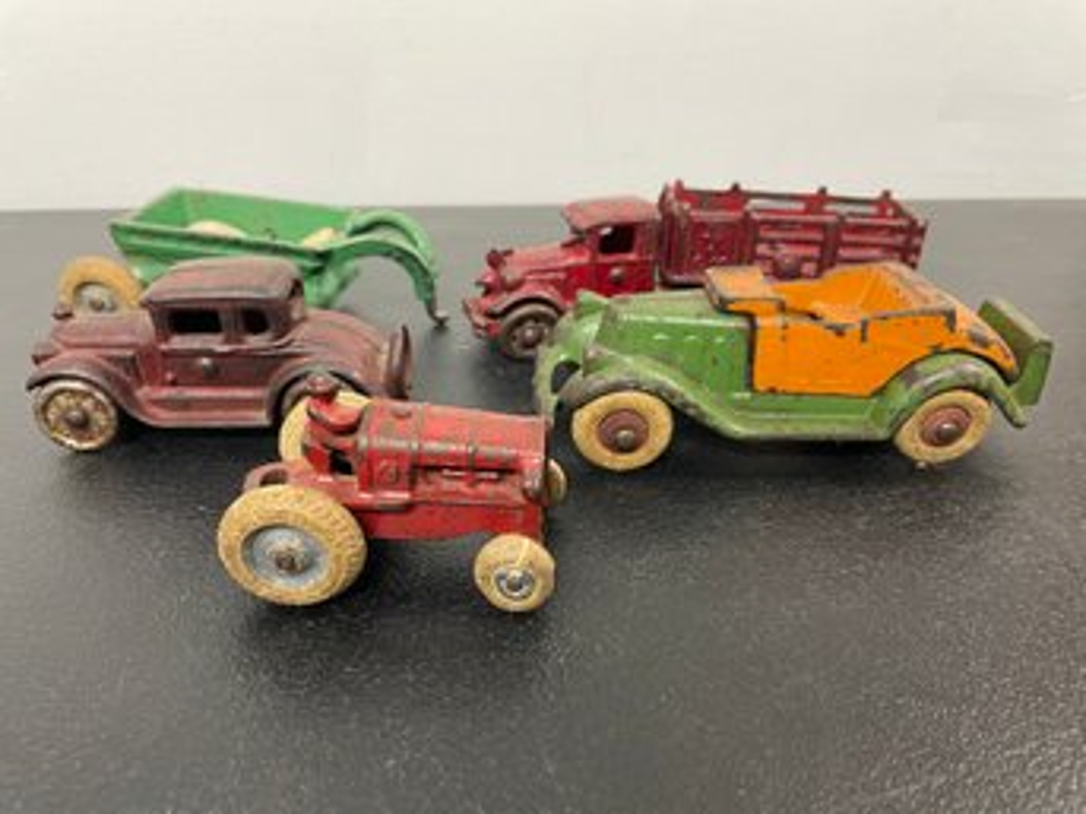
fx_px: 815
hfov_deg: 67.3
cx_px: 543
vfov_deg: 53.0
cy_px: 407
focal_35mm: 26
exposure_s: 1/60
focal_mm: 4.2
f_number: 1.6
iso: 250
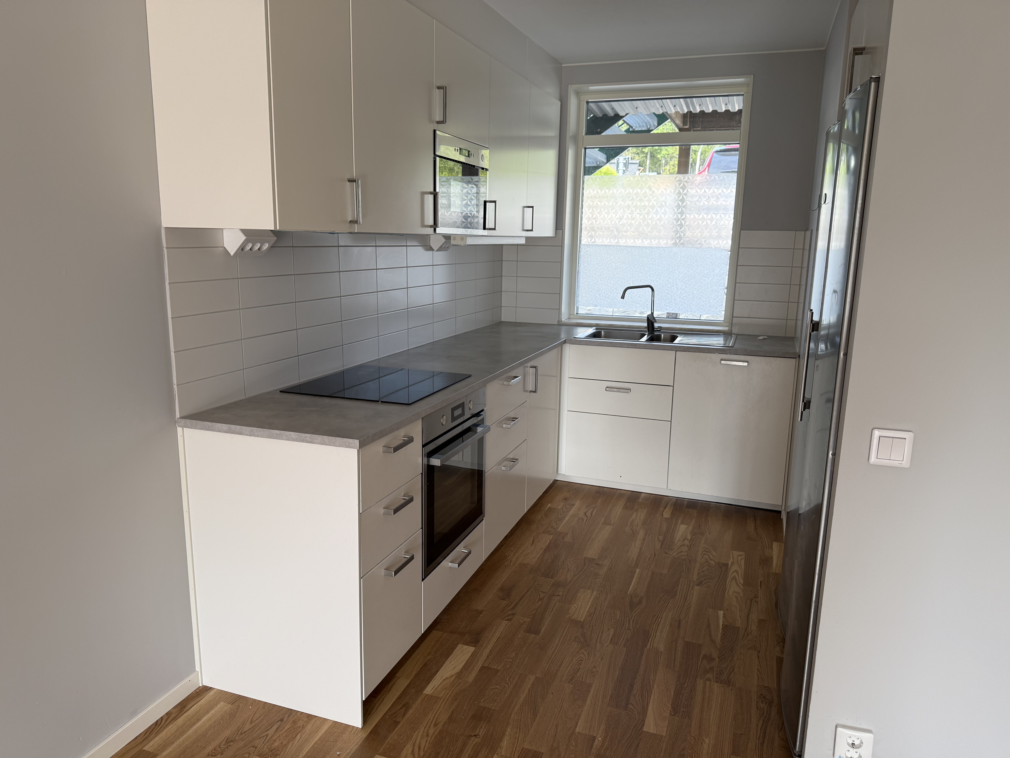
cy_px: 379
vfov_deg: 56.8
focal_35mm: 24
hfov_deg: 71.6
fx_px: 700
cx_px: 505
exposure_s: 1/217
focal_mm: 6.76
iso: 100
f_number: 1.78
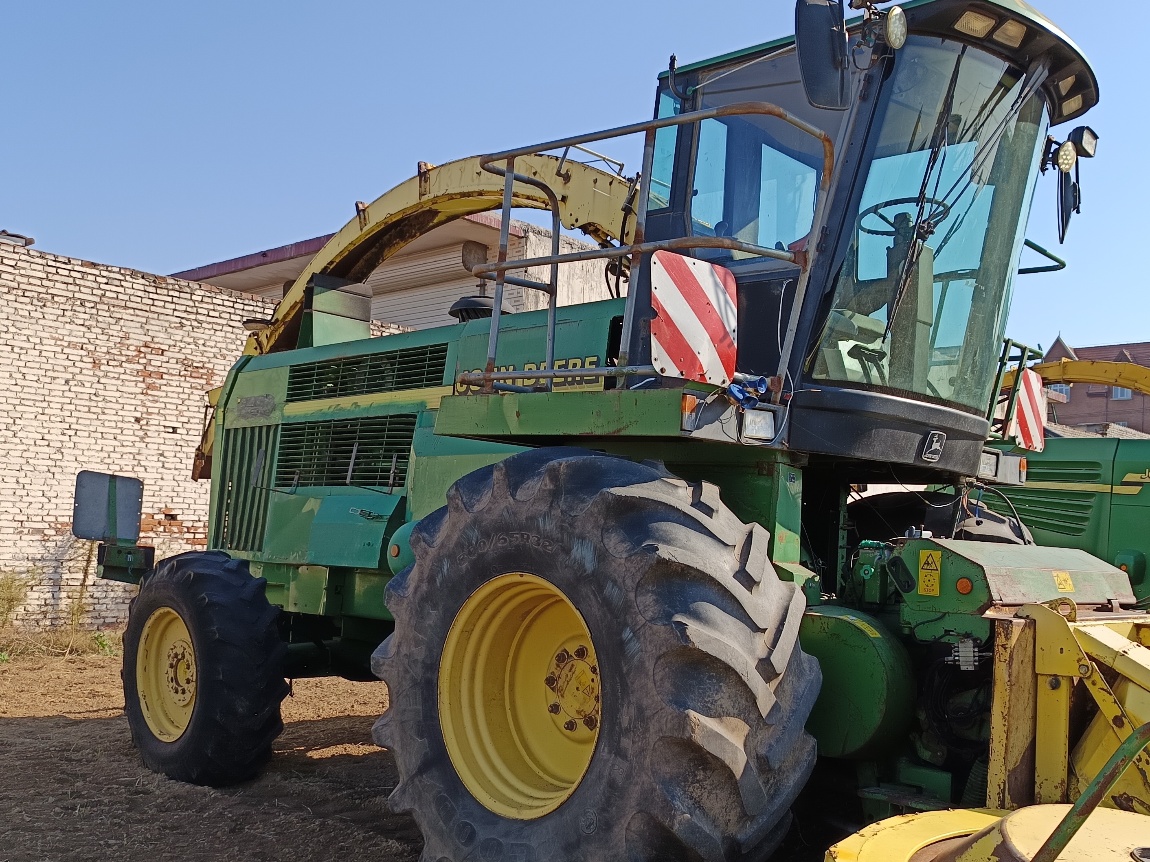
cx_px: 695
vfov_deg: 41.7
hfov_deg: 53.5
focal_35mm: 34
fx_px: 1130
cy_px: 504
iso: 50
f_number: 1.7
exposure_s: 1/439
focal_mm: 5.31
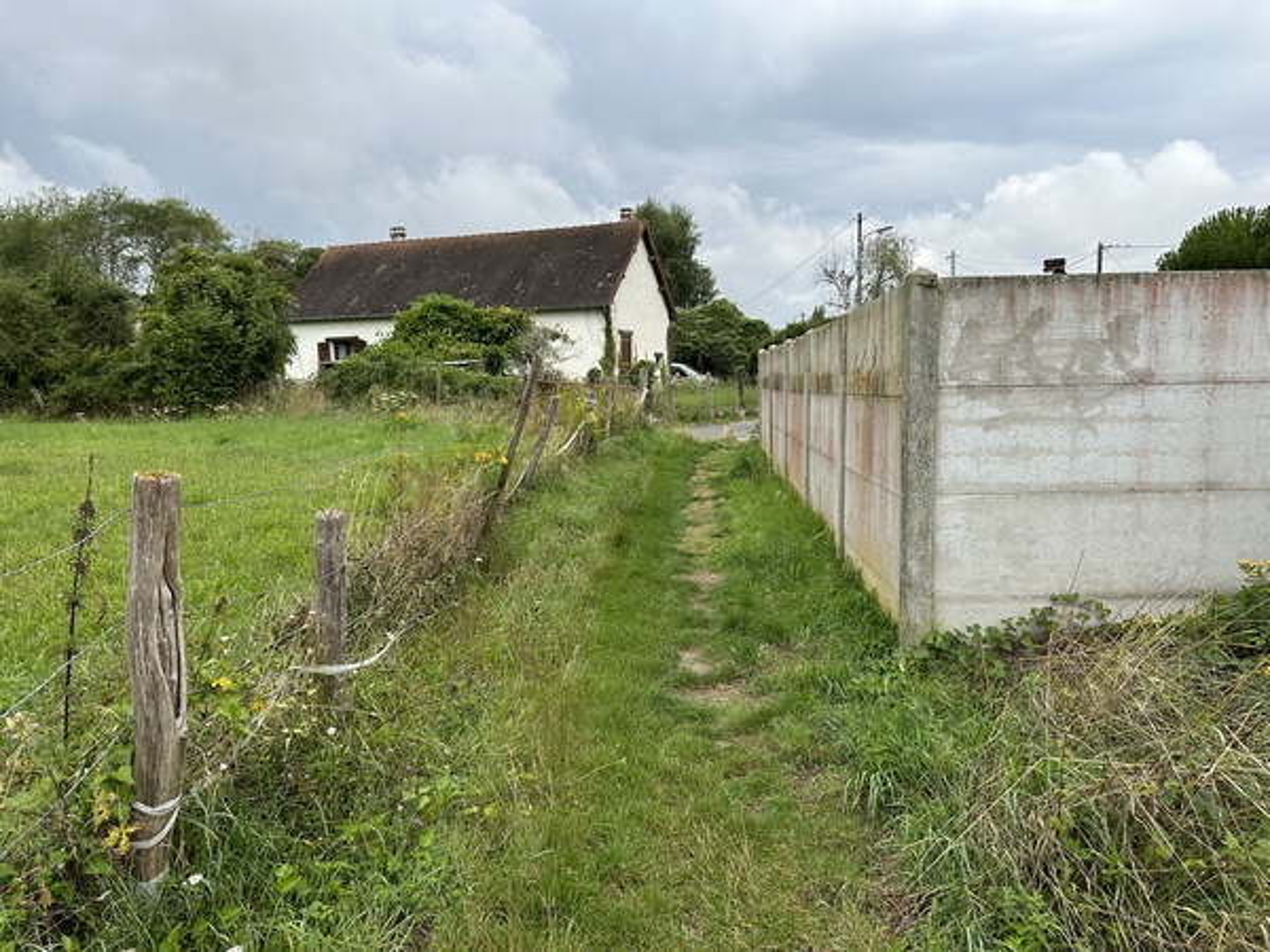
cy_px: 476
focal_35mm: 24
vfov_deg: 56.8
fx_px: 881
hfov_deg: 71.6
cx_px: 635
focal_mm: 6.86
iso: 80
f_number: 1.78
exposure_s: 1/2203
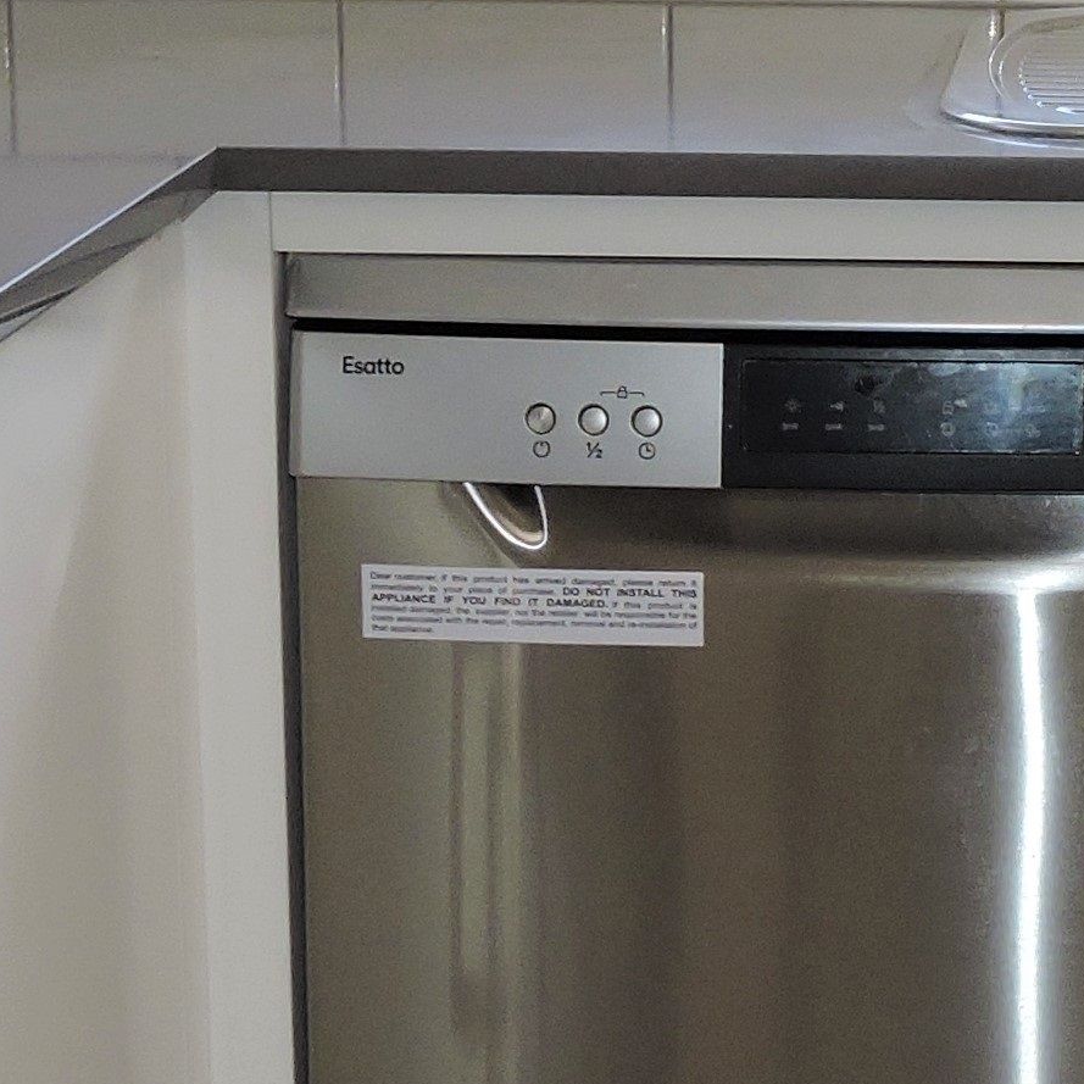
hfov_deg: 15.5
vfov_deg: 15.7
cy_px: 205
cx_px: 1130
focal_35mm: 110
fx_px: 3897
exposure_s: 1/50
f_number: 3.3
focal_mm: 4.3
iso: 100
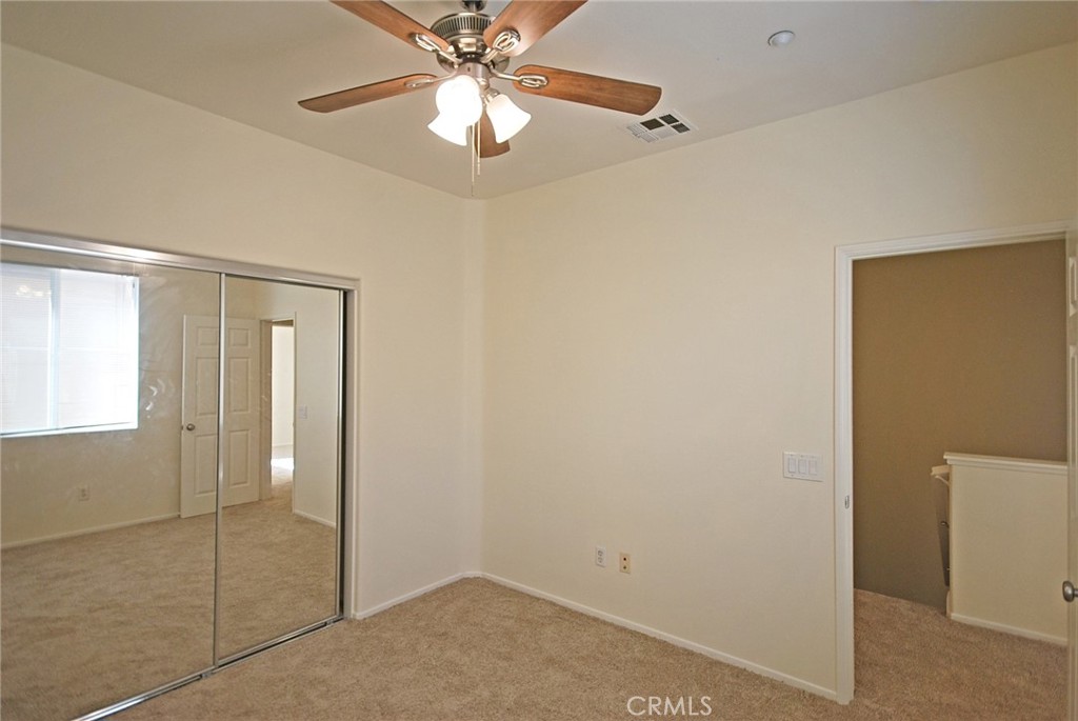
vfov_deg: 67.5
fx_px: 540
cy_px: 360
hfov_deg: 89.9
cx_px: 539
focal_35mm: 18
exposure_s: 1/50
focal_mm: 12
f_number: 4.5
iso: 200
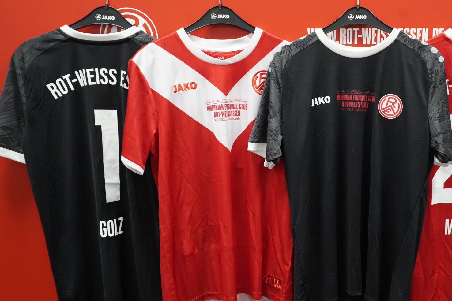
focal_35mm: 43
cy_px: 189
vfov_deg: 31.0
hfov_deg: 44.6
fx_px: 540
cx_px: 309
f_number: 5
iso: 4000
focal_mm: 31
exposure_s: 1/160
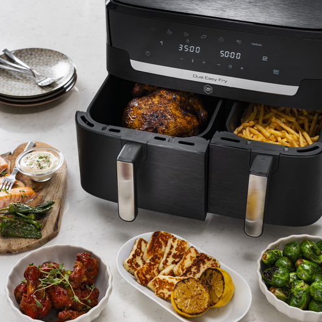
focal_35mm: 70
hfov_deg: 24.6
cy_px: 160
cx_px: 136
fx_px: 737
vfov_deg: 24.7
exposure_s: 1/160
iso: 100
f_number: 7.1
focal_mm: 54
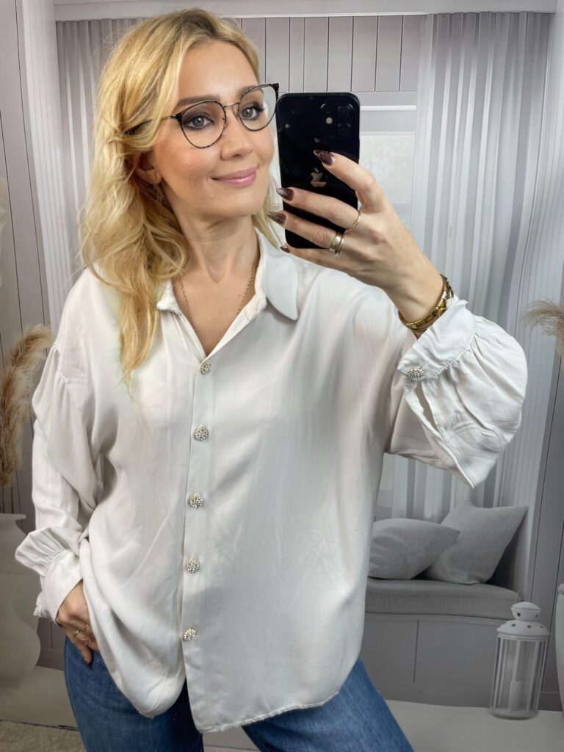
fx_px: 565
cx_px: 282
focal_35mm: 26
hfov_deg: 53.1
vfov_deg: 67.3
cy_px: 376
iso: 32
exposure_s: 1/121
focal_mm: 4.2
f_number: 1.6
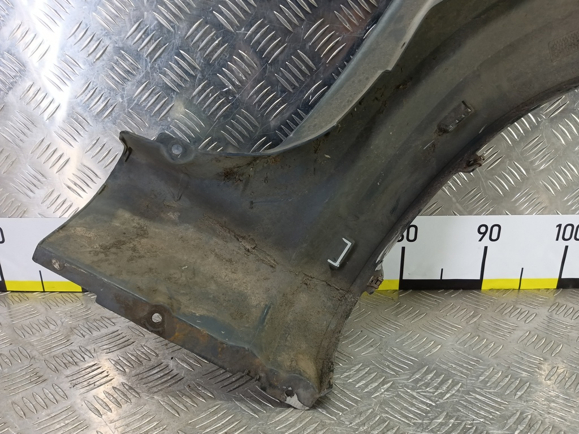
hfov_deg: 73.9
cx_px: 290
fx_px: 385
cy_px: 217
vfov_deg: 58.9
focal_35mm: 23
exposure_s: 1/50
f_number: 1.6
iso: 189
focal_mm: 4.11
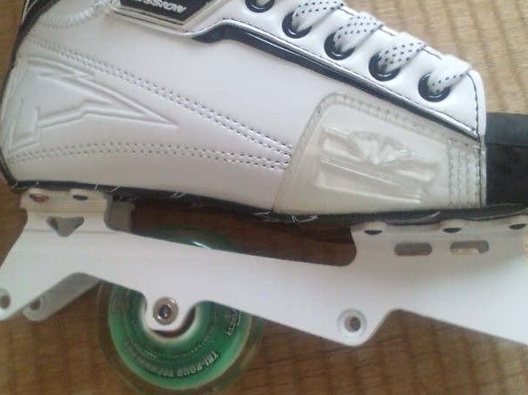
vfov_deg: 45.4
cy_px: 193
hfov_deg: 58.4
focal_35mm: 31
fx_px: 473
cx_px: 264
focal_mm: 3.73
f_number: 3.5
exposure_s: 1/120
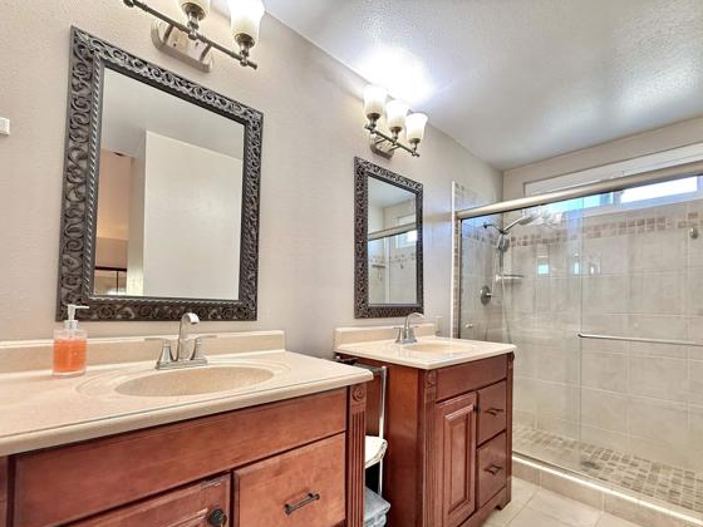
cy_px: 299
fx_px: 325
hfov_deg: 94.4
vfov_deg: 77.7
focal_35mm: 16
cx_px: 331
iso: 250
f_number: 2.2
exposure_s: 1/60
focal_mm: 2.22
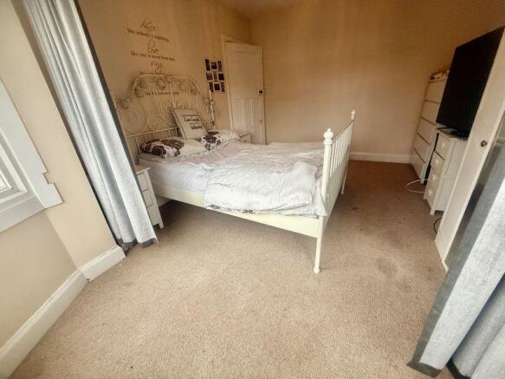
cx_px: 252
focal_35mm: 14
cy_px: 190
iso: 250
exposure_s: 1/100
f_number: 2.2
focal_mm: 2.22
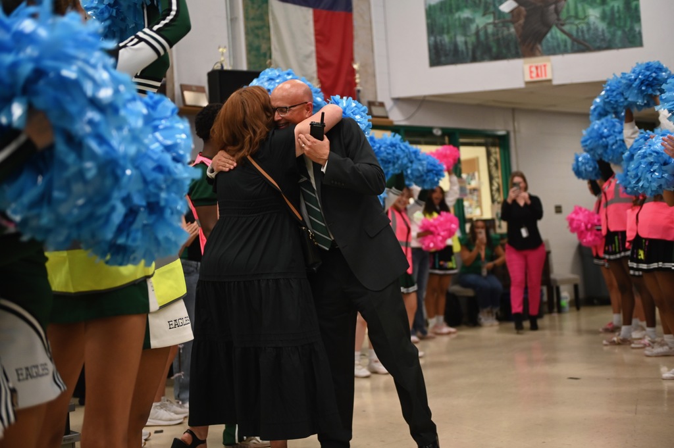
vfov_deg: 28.0
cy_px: 224
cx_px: 337
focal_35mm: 48
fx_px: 898
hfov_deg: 41.1
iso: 1600
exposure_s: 1/160
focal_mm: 48
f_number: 2.8
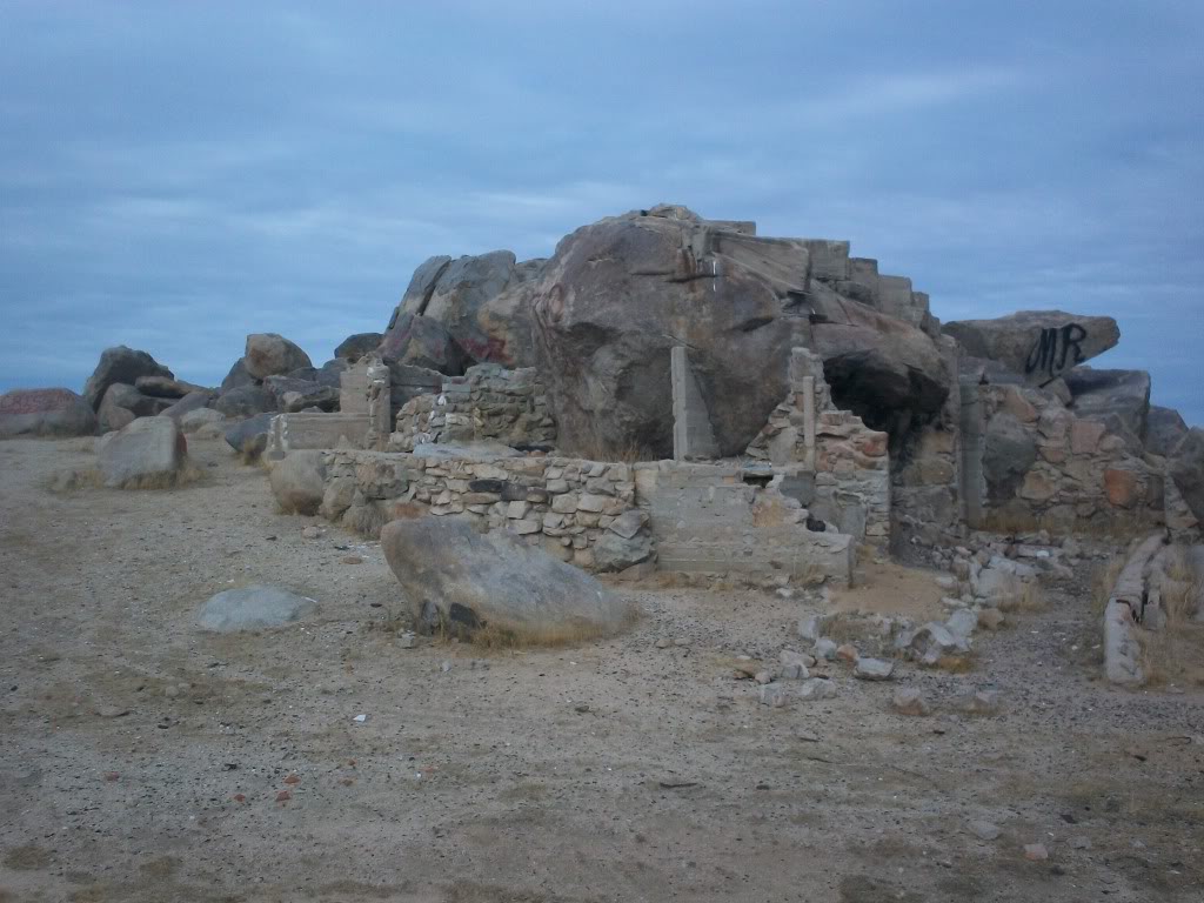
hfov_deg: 49.0
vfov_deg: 37.7
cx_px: 602
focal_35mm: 38
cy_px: 452
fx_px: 1322
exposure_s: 1/800
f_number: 4.5
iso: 80
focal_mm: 6.3
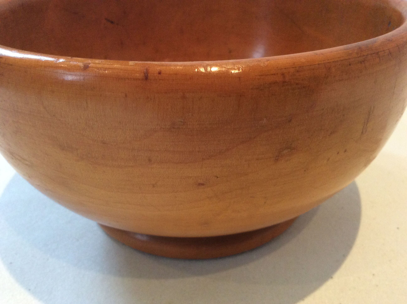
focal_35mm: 32
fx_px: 376
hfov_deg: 56.9
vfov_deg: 44.1
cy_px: 152
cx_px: 204
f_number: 2.4
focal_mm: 3.3
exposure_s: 1/25
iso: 160
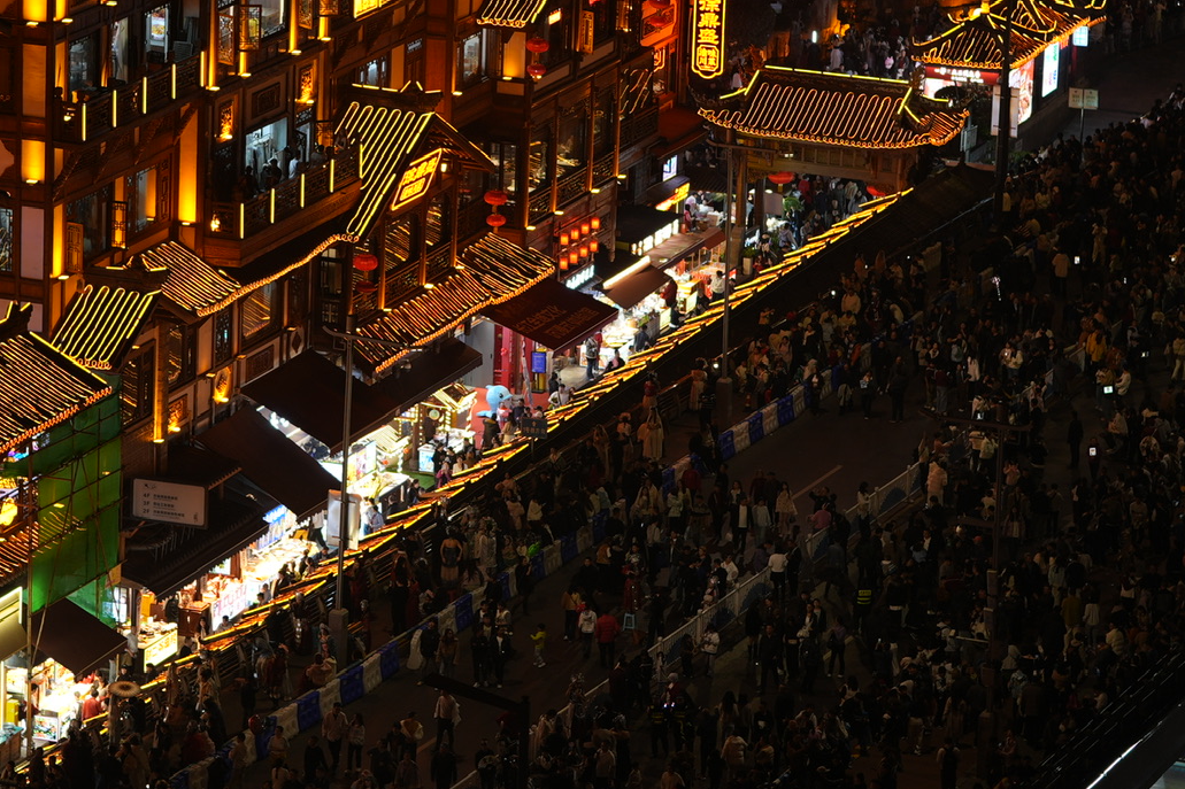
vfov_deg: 7.7
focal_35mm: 177
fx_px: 5825
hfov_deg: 11.6
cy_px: 168
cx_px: 383
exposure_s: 1/100
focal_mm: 56
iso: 100
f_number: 1.4
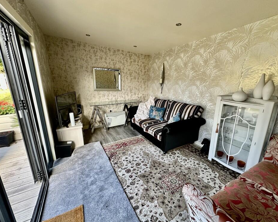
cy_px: 113
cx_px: 144
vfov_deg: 84.0
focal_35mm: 15
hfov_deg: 96.8
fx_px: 123
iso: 160
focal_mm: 2.22
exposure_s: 1/99
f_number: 2.2
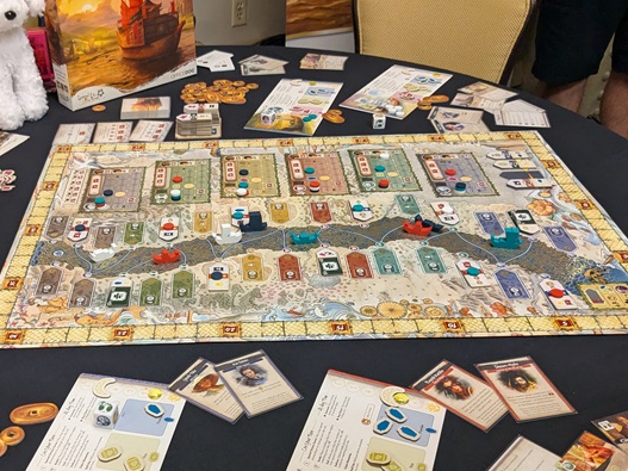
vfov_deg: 34.8
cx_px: 225
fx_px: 744
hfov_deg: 45.3
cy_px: 309
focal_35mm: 41
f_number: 1.73
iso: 303
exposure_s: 1/120
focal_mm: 4.38
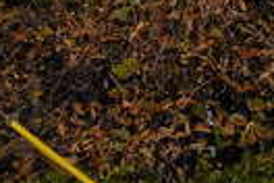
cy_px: -154
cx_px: 673
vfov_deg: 3.1
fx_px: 3326
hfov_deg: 4.6
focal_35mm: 437
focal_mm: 48
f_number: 16
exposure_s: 1/320
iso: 200
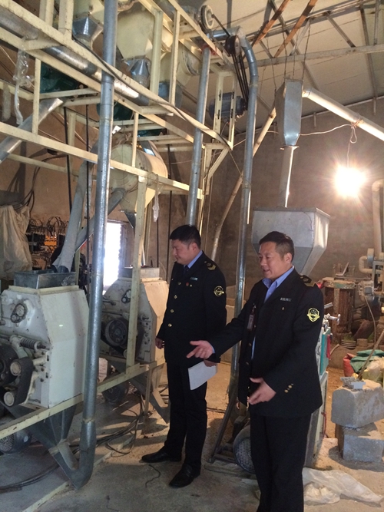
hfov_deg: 48.2
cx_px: 192
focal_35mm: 29
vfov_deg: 61.7
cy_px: 256
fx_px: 429
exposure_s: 1/17
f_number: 2.2
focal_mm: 4.15
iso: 320
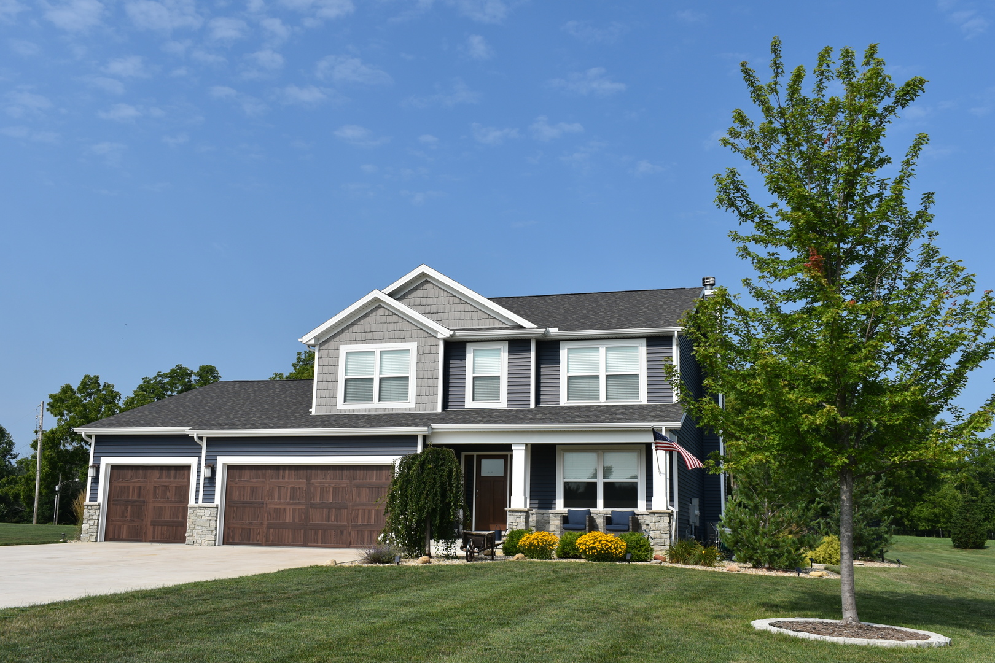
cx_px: 498
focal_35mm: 36
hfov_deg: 53.1
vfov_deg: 36.9
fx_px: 995
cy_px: 332
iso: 100
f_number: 9
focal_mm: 24
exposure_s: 1/320
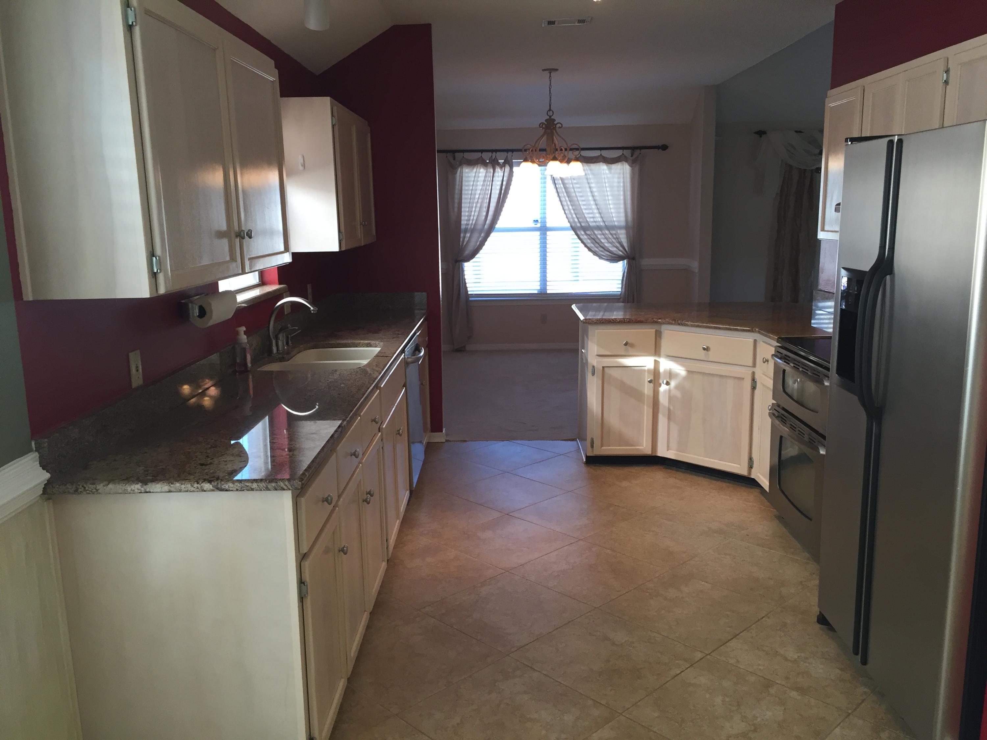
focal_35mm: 29
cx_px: 494
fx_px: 827
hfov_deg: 61.7
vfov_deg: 48.2
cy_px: 370
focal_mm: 4.15
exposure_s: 1/30
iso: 32
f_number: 2.2
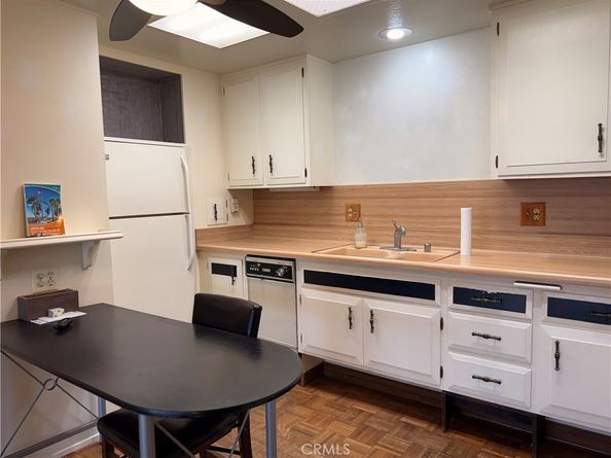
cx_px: 306
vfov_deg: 56.8
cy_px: 229
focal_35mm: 24
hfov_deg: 71.6
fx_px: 423
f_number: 1.78
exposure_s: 1/120
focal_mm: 6.76
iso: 64
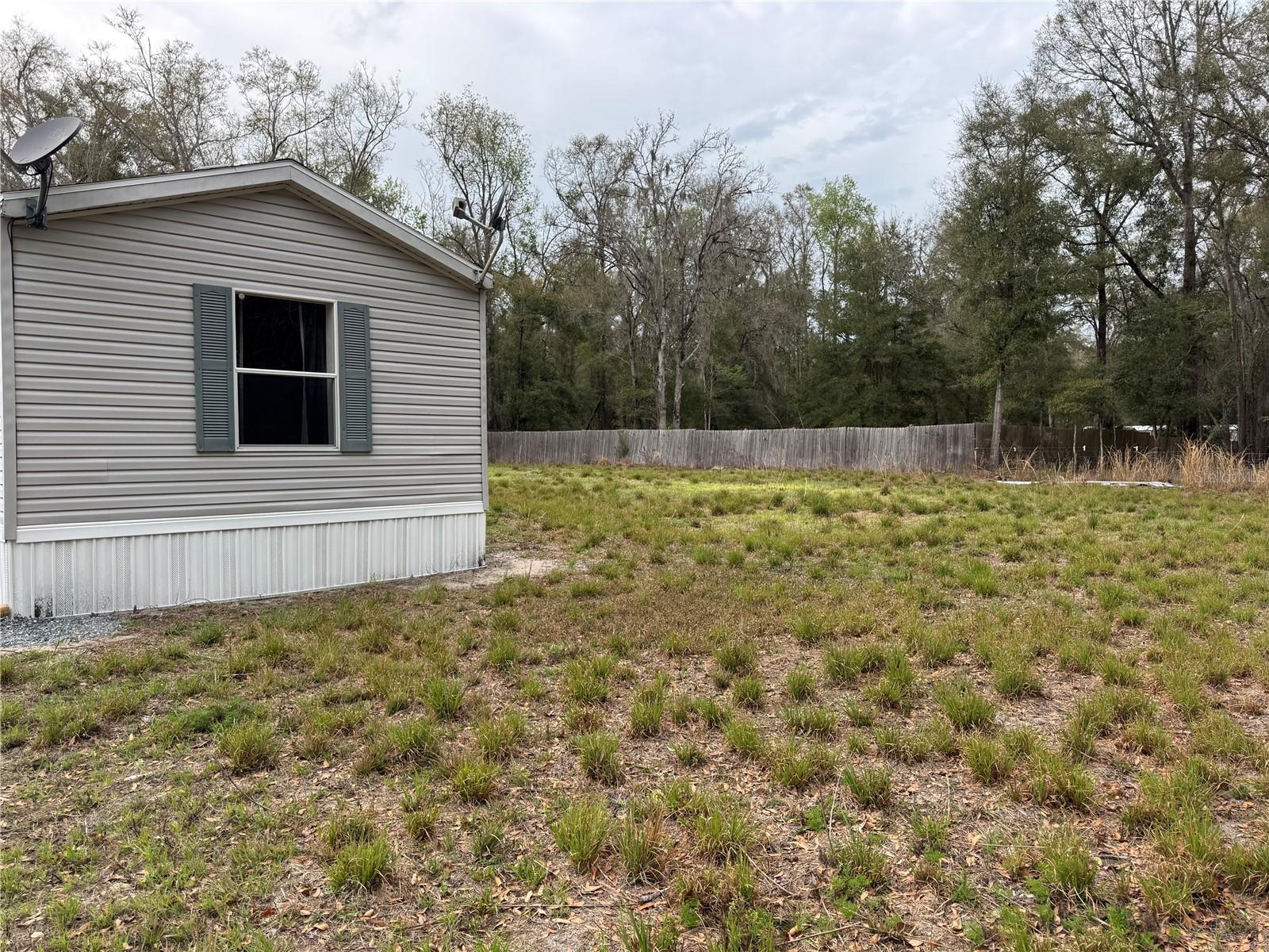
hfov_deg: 71.6
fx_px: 880
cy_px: 476
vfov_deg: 56.8
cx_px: 634
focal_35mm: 24
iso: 80
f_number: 1.78
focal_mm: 6.76
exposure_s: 1/1042
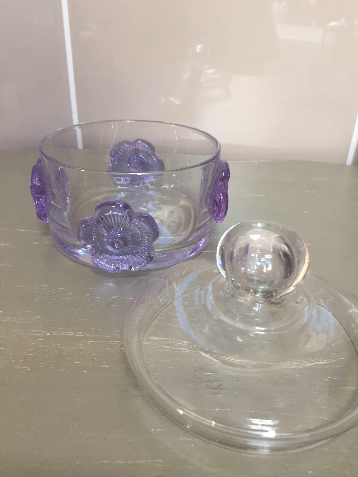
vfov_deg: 60.0
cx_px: 185
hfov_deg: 46.8
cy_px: 232
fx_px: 414
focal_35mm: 30
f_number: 2.2
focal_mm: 4.15
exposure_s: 1/33
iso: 125
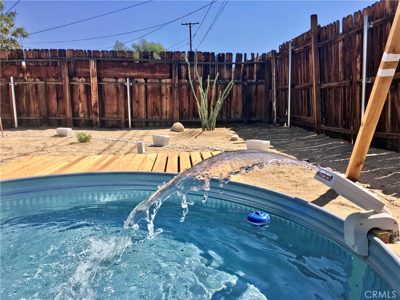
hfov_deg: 61.7
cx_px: 200
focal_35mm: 29
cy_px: 150
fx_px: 335
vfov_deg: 48.2
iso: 25
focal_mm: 4.15
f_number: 2.2
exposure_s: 1/1570
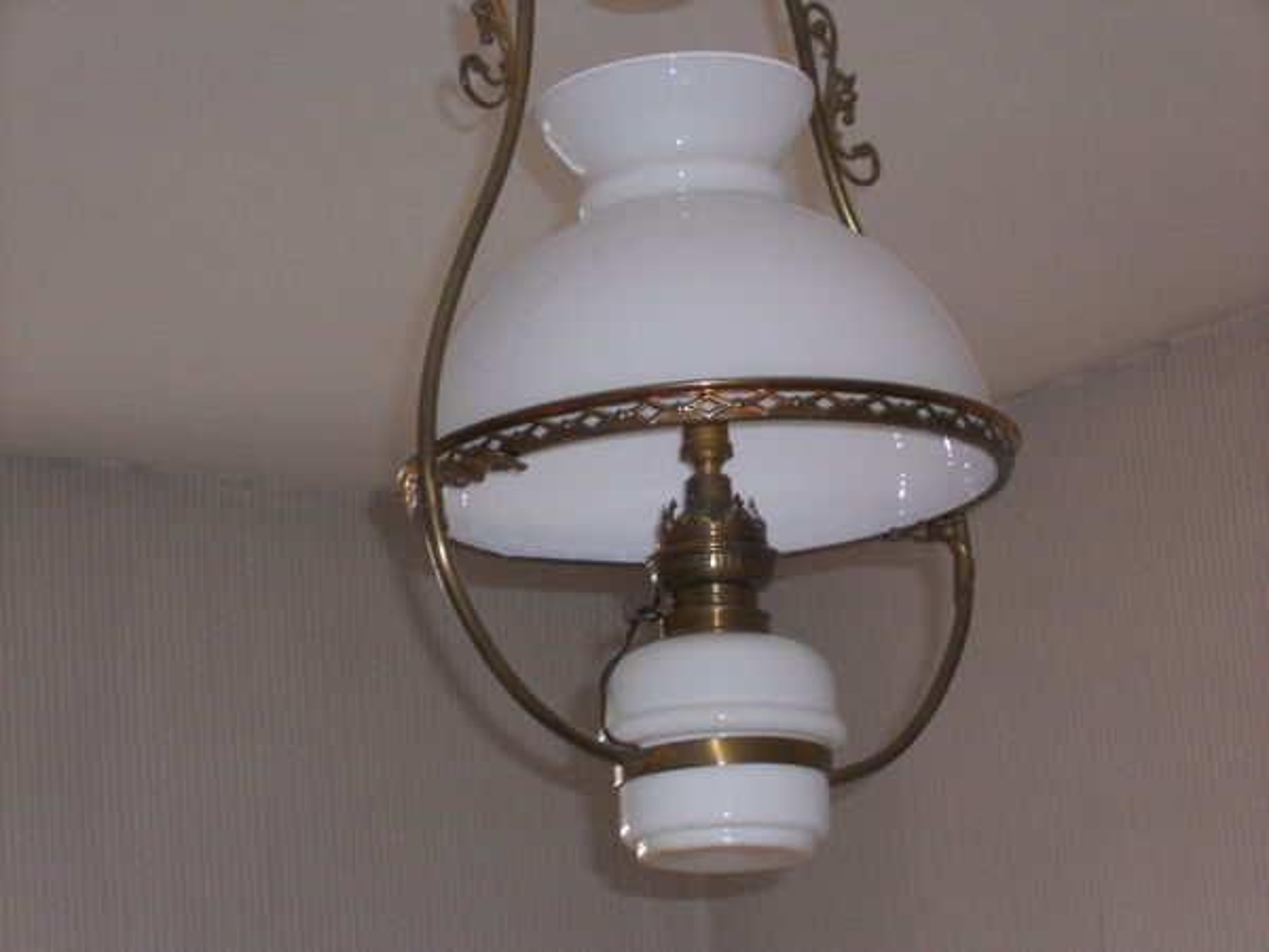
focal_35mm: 108
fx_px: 3959
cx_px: 634
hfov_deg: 18.2
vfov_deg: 13.7
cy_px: 476
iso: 320
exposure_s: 1/60
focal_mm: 19.6
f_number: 5.9
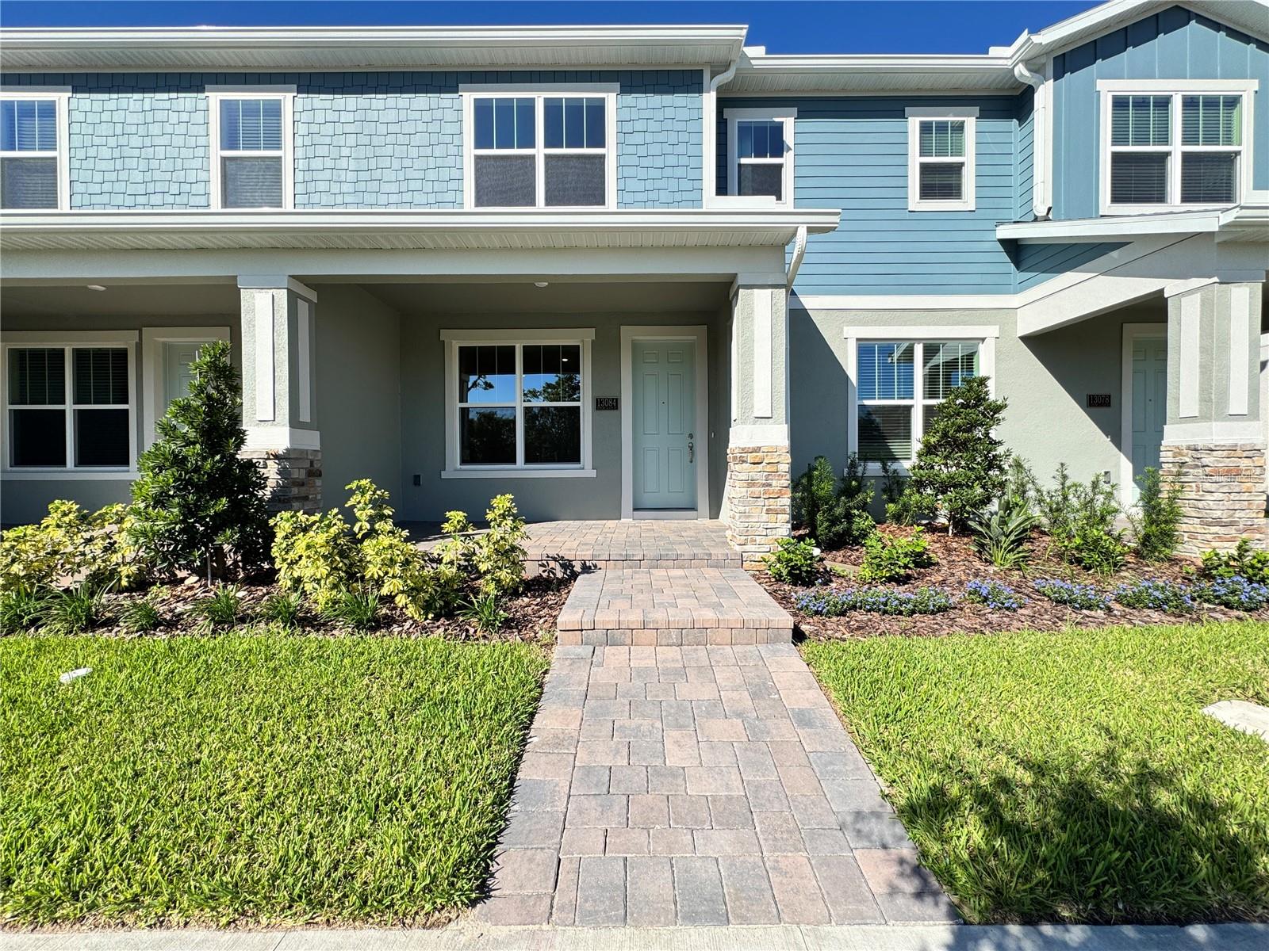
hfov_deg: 102.1
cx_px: 634
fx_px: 513
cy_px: 476
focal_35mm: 14
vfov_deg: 85.7
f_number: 2.2
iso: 40
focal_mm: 2.22
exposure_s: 1/763
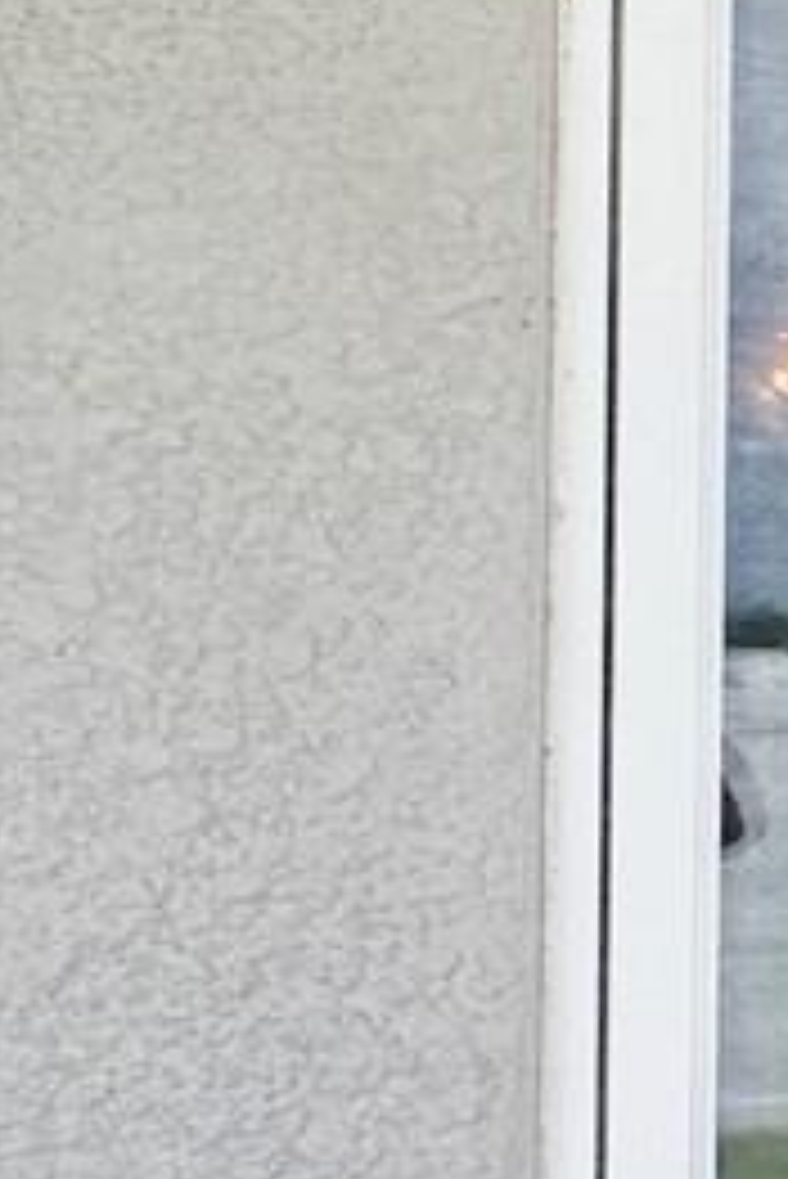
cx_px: 3584
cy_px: 693
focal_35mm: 89
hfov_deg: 7.1
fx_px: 2918
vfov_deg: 22.8
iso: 40
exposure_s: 1/238
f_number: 2.2
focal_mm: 2.22
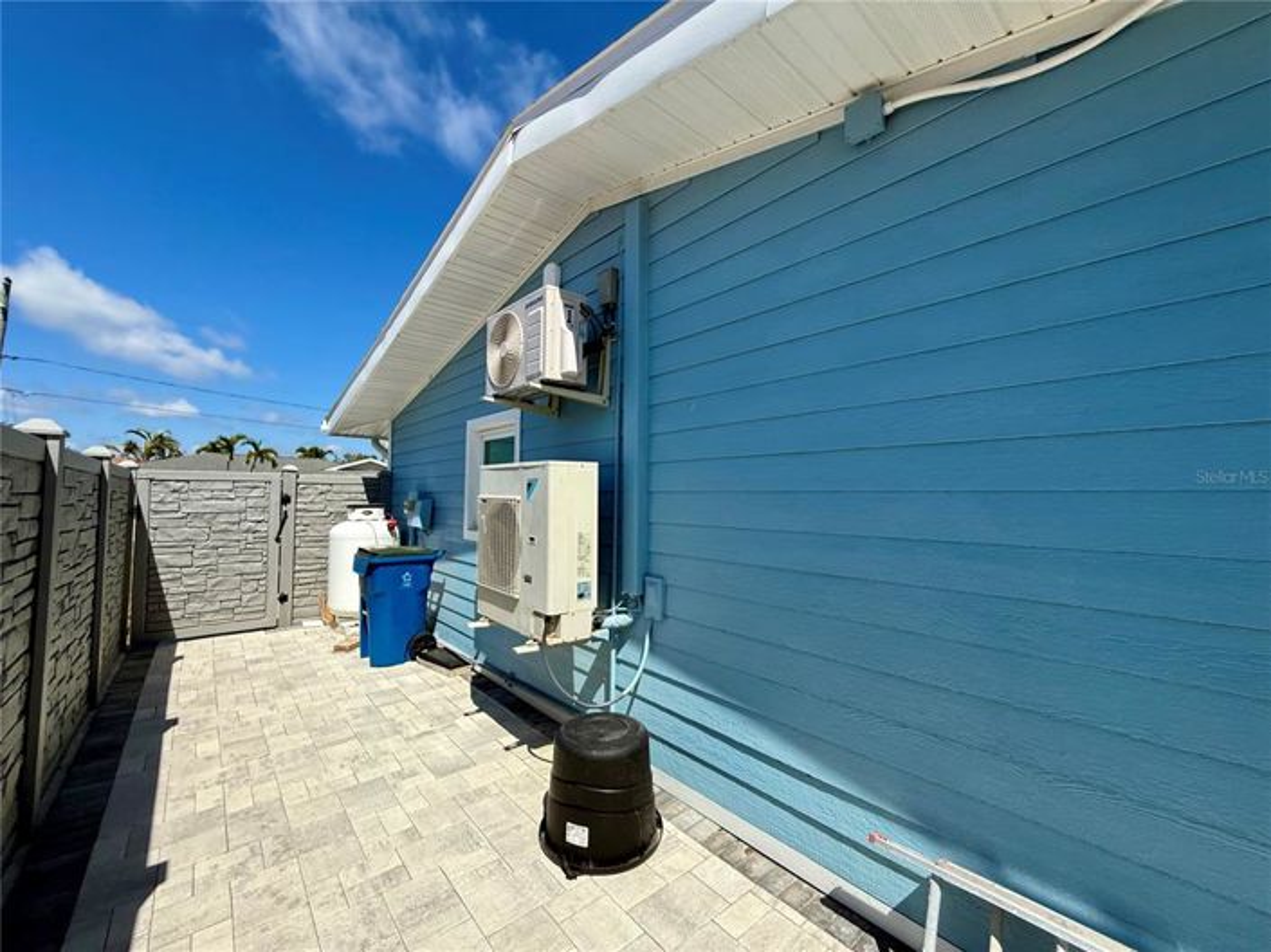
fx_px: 514
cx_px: 636
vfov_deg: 85.6
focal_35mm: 14
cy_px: 476
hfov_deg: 102.1
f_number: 2.2
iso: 50
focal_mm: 2.22
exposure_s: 1/2320
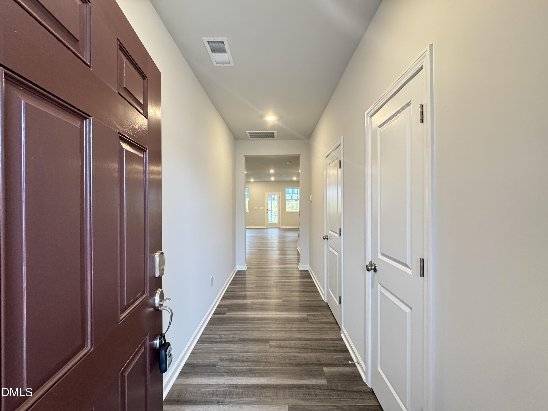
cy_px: 206
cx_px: 274
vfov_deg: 85.7
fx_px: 222
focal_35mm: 14
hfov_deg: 102.1
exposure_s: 1/60
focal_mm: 2.22
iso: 320
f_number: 2.2
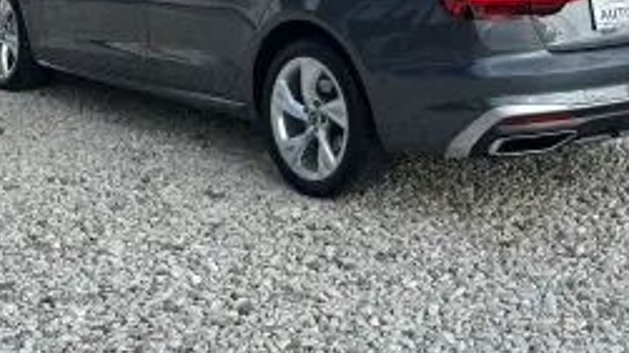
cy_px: 28
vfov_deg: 15.9
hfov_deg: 28.2
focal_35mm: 75
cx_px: 341
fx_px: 1250
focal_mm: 6.86
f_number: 1.78
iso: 64
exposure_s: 1/1133
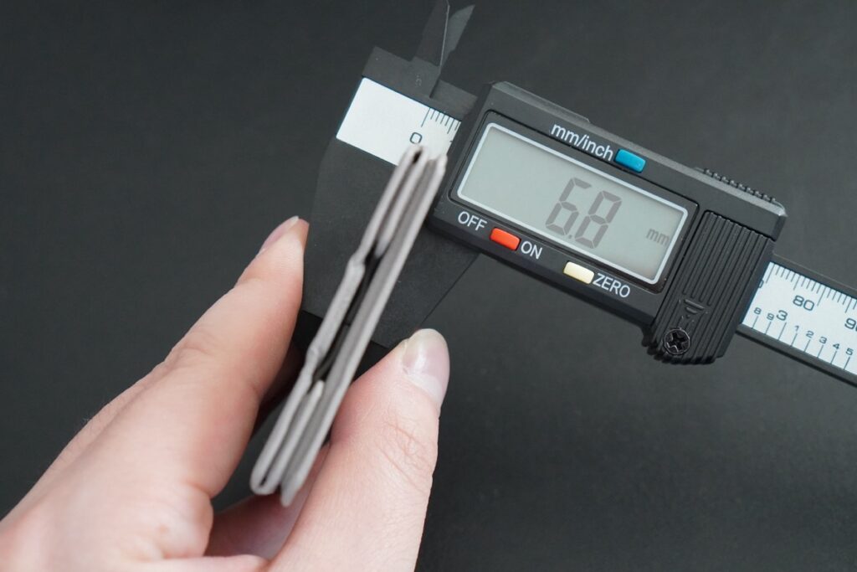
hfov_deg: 37.8
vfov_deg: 25.8
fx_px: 1250
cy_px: 286
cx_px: 428
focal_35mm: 52
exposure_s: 1/50
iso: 3200
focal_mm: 35
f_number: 5.6
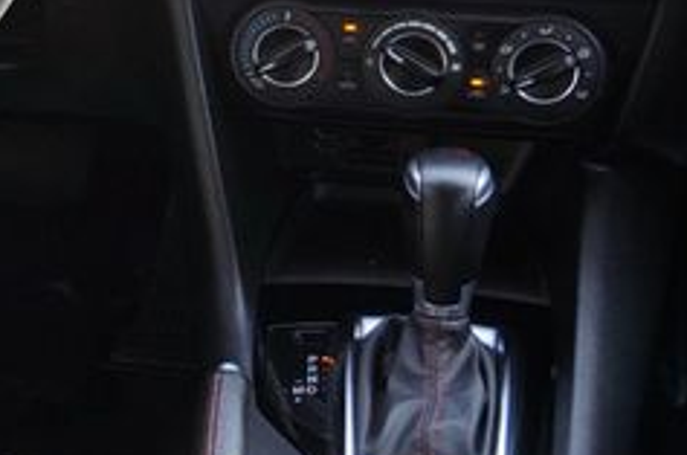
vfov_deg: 14.3
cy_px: -46
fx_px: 1778
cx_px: -29
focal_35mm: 93
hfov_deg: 21.0
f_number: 4
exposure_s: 1/60
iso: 160
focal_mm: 23
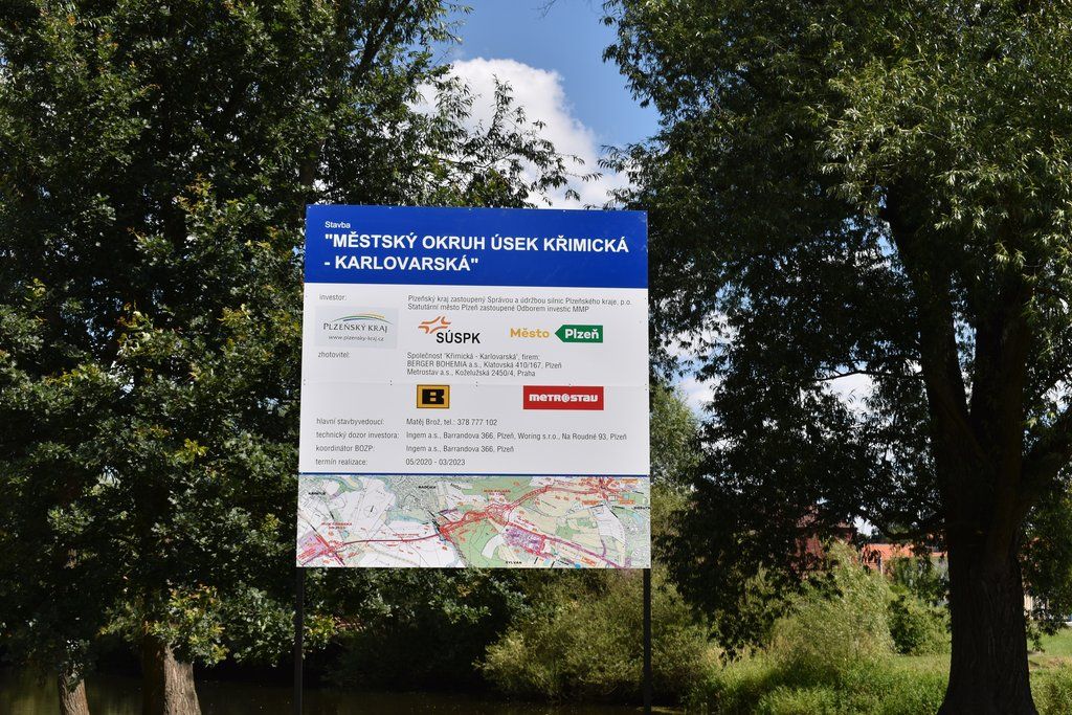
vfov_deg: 26.5
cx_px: 536
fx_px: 1519
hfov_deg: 38.9
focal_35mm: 51
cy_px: 358
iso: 100
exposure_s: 1/320
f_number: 9
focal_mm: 34
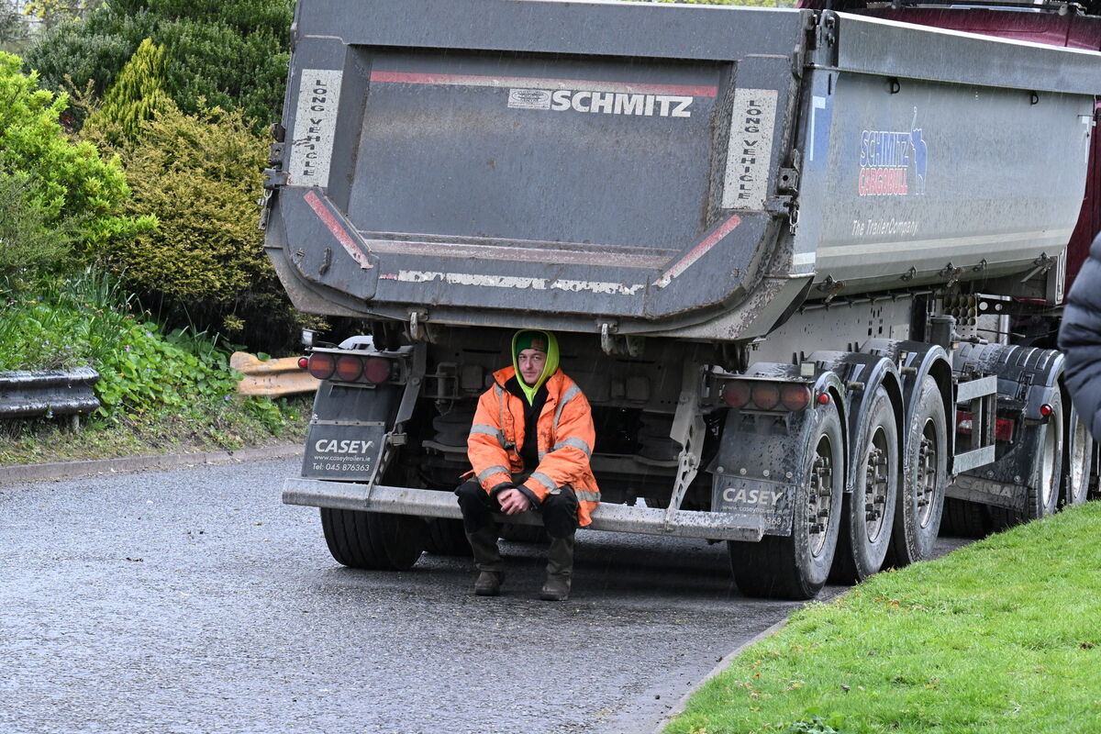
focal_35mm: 140
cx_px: 550
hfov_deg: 14.7
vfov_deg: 9.8
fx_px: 4281
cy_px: 367
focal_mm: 140
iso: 5000
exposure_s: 1/100
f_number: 14
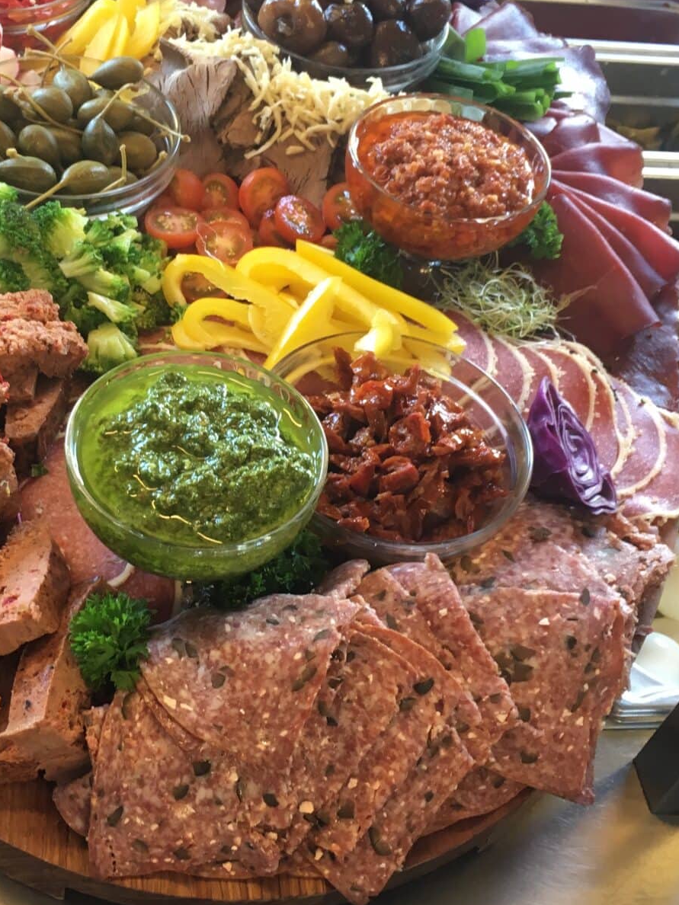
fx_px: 1308
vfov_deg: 38.2
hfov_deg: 28.8
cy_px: 412
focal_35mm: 50
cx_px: 205
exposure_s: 1/33
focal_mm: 4.15
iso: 80
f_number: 2.2
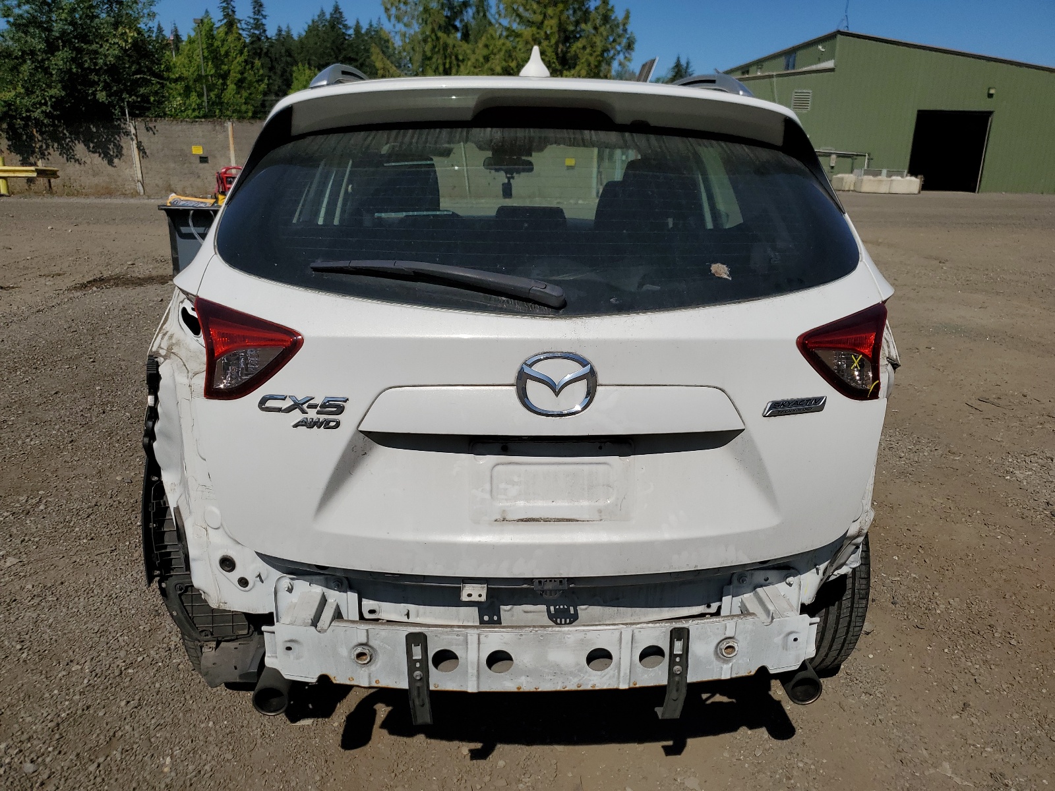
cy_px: 396
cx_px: 528
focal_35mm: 26
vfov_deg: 53.1
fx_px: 792
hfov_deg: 67.3
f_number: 1.5
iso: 51
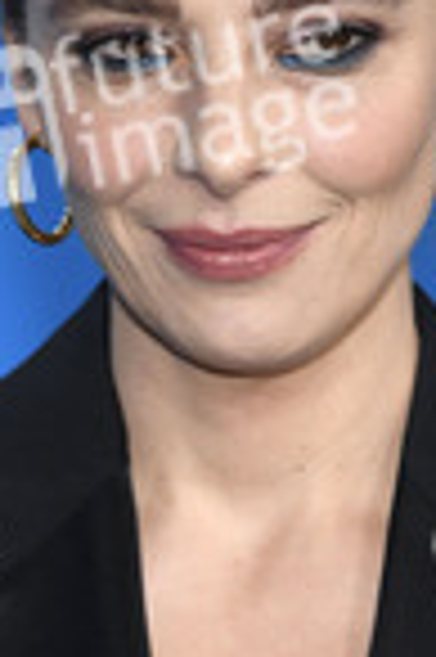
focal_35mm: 453
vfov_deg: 4.6
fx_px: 8248
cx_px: 256
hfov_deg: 3.0
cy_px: 338
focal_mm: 165
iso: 640
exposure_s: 1/400
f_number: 4
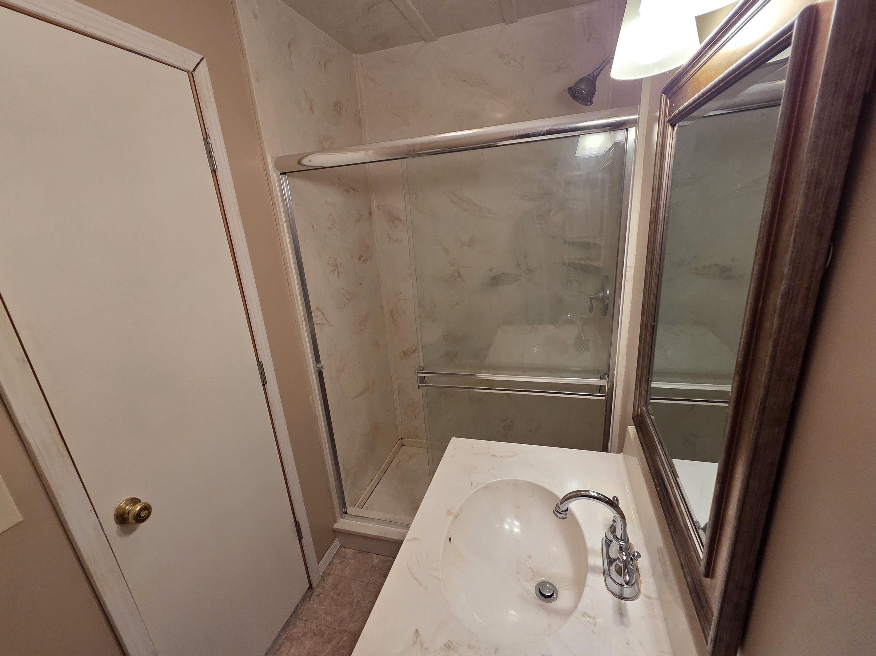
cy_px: 339
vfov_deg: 85.6
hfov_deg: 102.1
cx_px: 430
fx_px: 354
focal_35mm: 14
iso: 160
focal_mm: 2.2
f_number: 2.2
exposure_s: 1/120
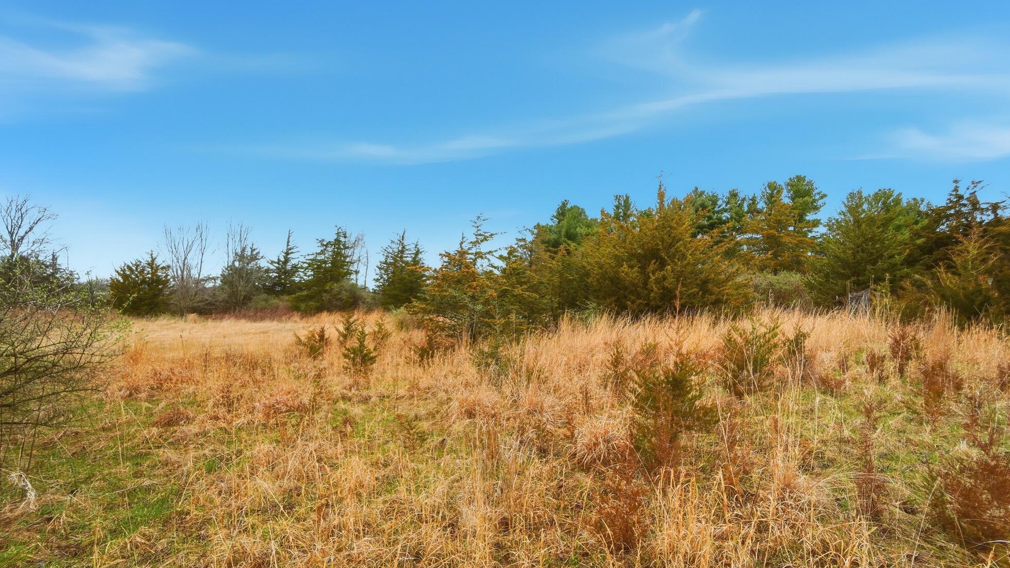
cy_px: 307
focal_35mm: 16
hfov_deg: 99.4
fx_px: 428
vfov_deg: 67.0
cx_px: 511
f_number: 4
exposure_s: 1/2500
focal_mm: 10
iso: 100
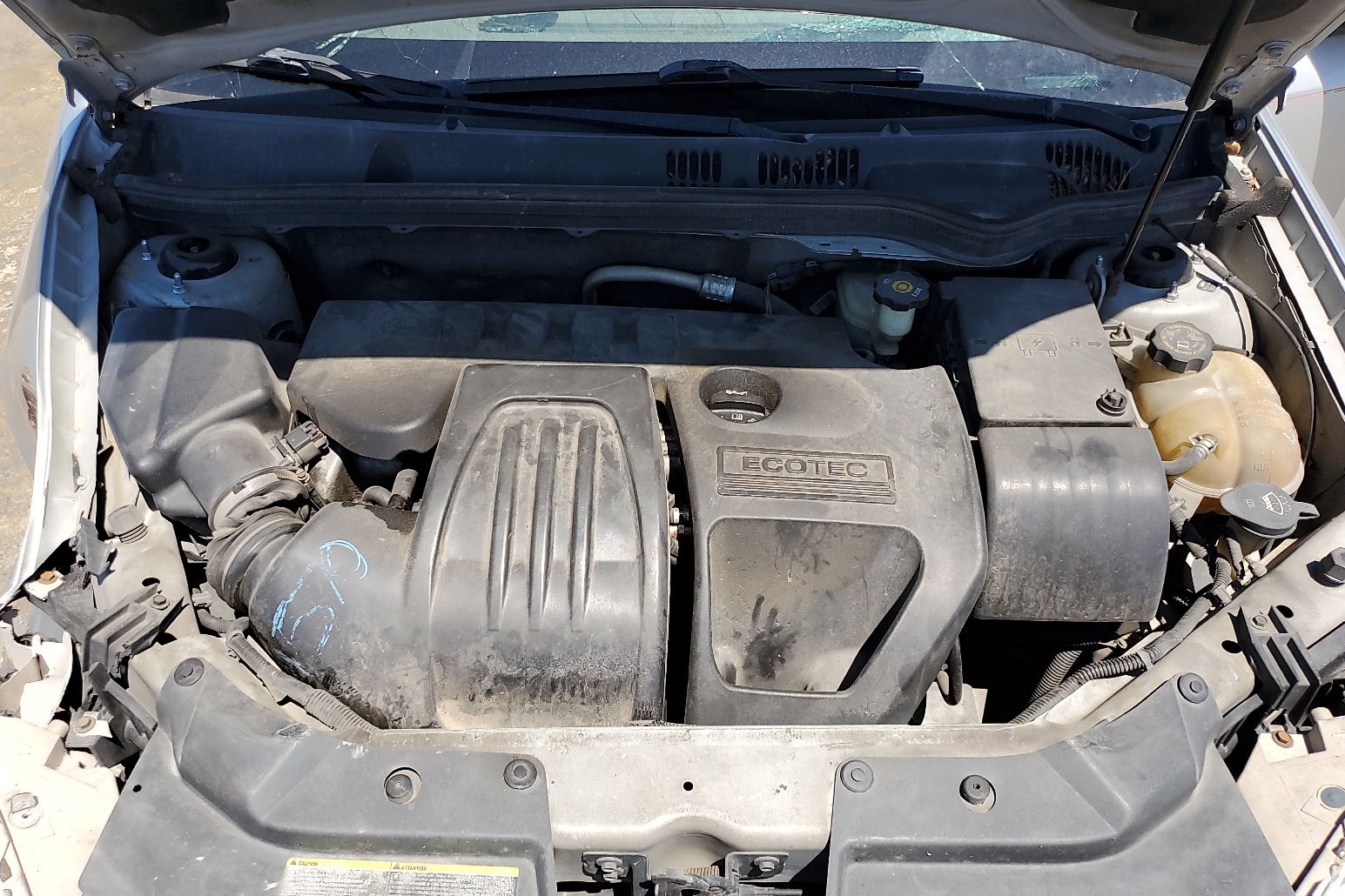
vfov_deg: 46.4
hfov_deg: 65.5
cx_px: 676
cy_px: 461
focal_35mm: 28
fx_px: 1046
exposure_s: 1/2500
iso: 50
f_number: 1.5
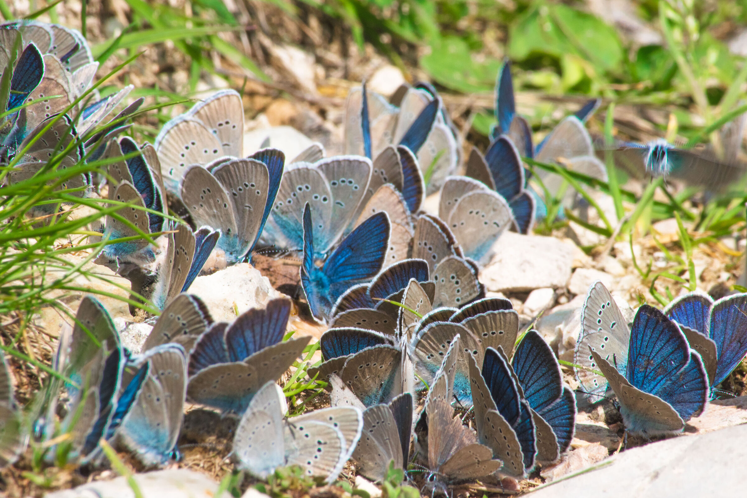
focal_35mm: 420
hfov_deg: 4.9
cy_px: 249
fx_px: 8714
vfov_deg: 3.3
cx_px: 374
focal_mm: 280
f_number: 25
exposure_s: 1/320
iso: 320
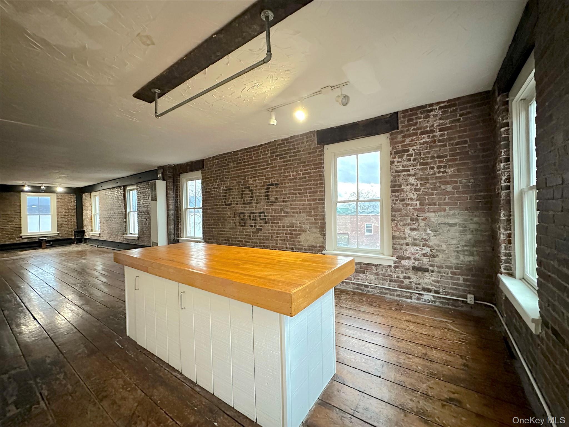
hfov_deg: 102.1
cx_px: 284
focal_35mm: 14
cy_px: 214
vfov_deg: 85.7
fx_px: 230
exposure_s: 1/60
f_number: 2.2
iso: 1250
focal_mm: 2.22
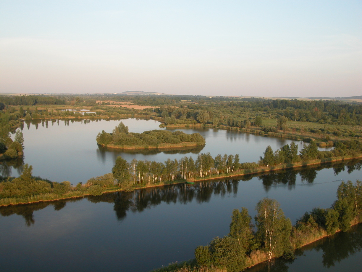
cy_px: 136
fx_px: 366
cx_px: 181
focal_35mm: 35
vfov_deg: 40.7
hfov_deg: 52.6
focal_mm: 8.9
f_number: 4.5
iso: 100
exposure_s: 1/180
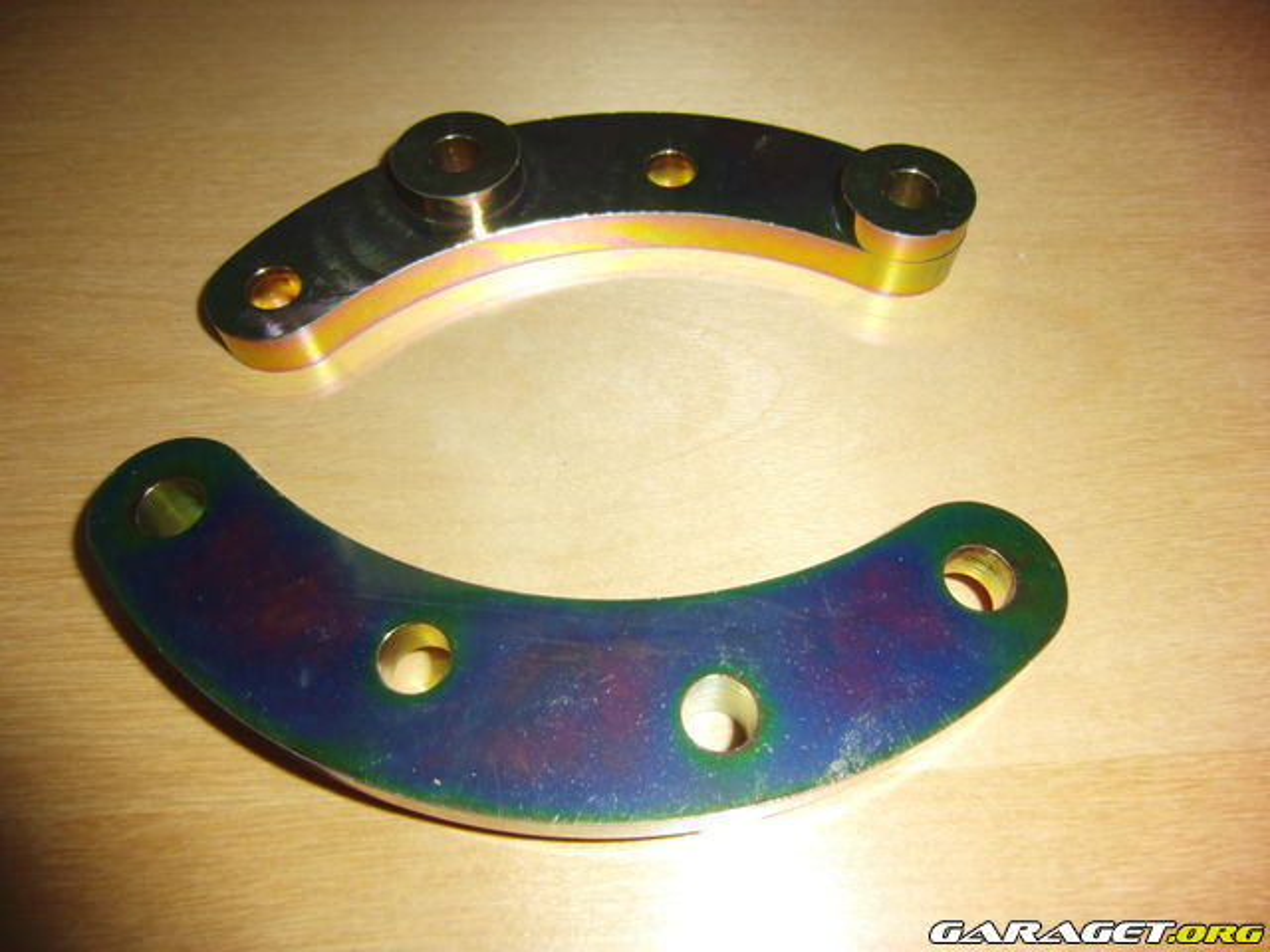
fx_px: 881
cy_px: 476
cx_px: 635
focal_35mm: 24
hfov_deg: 71.6
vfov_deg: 56.8
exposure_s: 1/25
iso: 100
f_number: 3.2
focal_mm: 4.3
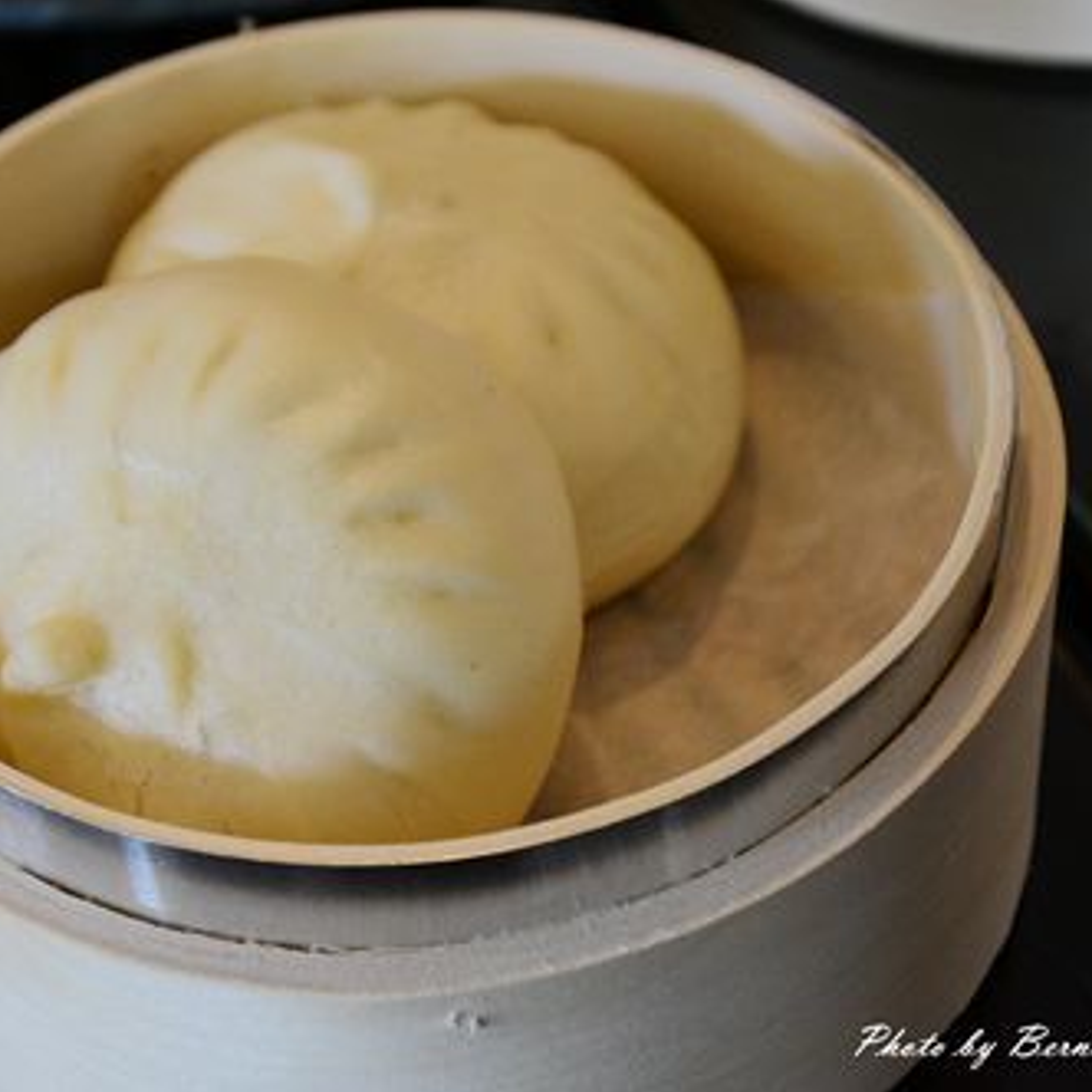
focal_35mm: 100
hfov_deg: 17.3
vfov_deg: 17.4
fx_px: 3569
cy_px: 546
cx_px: 345
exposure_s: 1/80
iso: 1600
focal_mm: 52
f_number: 5.6
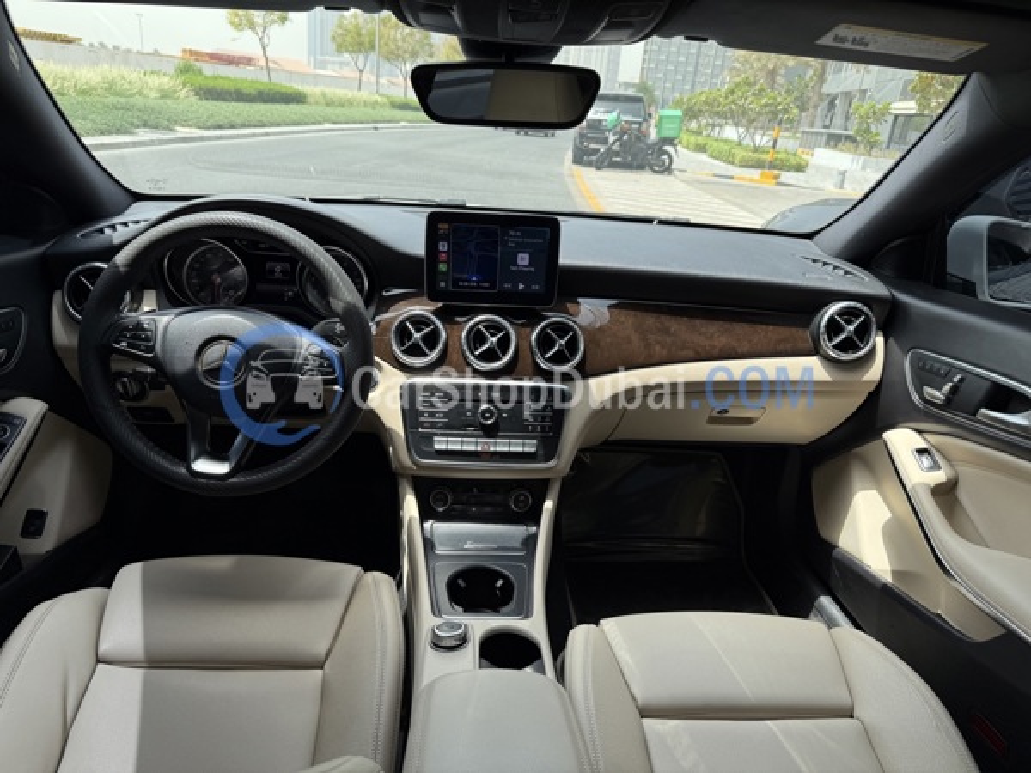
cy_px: 386
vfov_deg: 56.8
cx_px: 516
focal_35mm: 24
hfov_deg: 71.6
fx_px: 715
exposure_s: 1/831
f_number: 1.78
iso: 80
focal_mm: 6.76
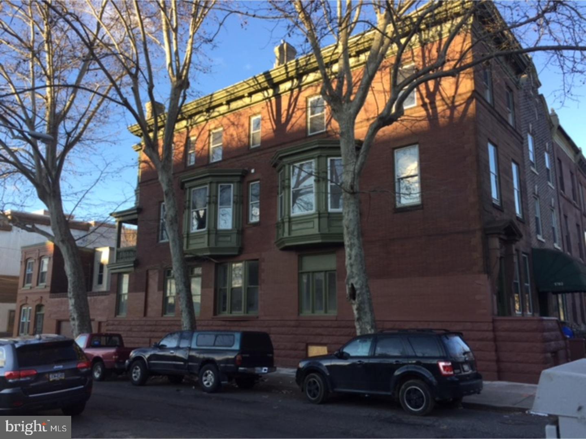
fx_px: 491
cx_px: 293
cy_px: 220
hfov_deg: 61.7
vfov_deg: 48.2
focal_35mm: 29
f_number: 2.2
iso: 32
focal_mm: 4.15
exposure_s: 1/327
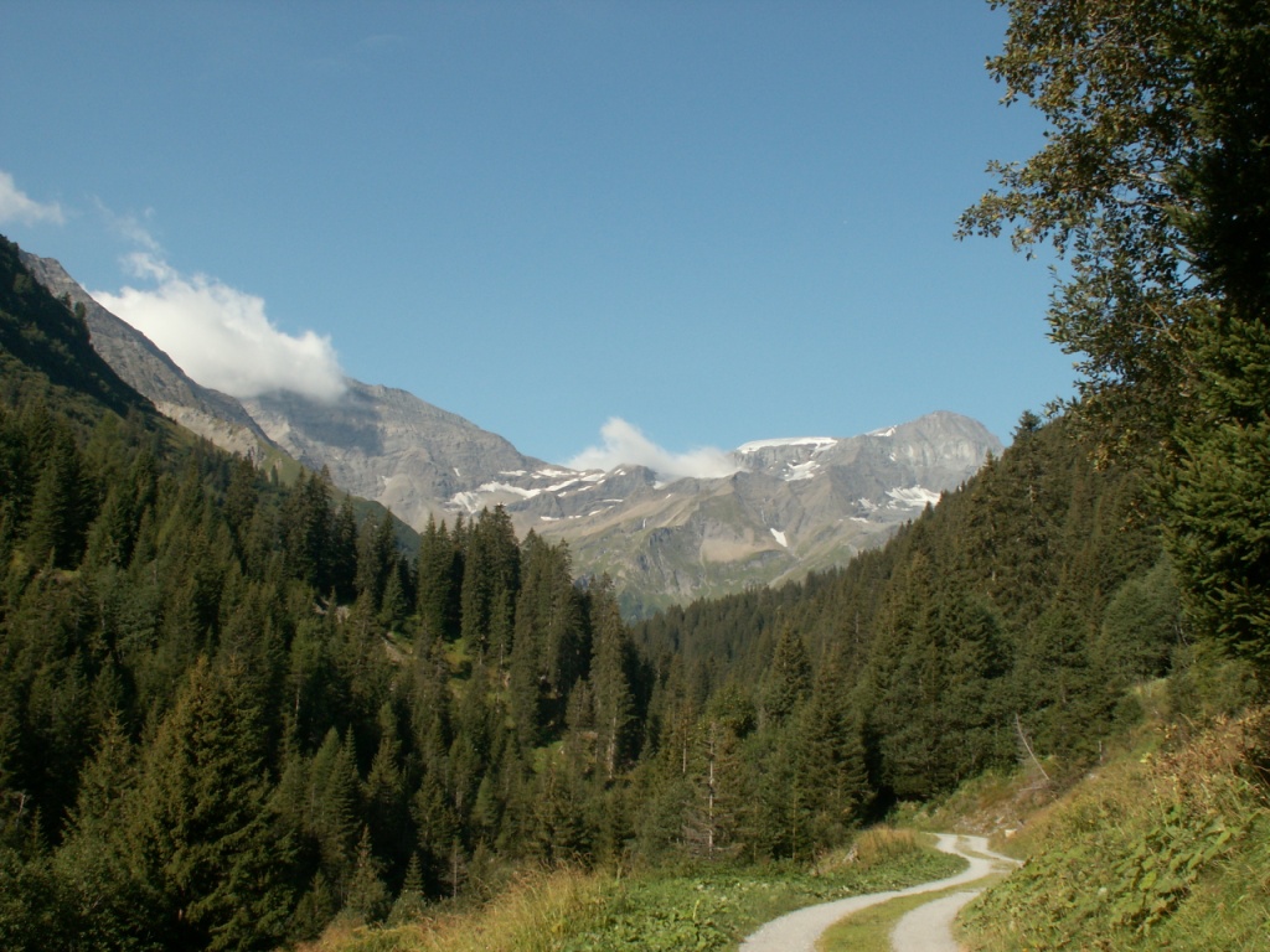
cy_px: 476
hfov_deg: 46.8
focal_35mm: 40
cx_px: 635
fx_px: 1468
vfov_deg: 36.0
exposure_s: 1/200
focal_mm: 6.58
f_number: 6.3
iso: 50
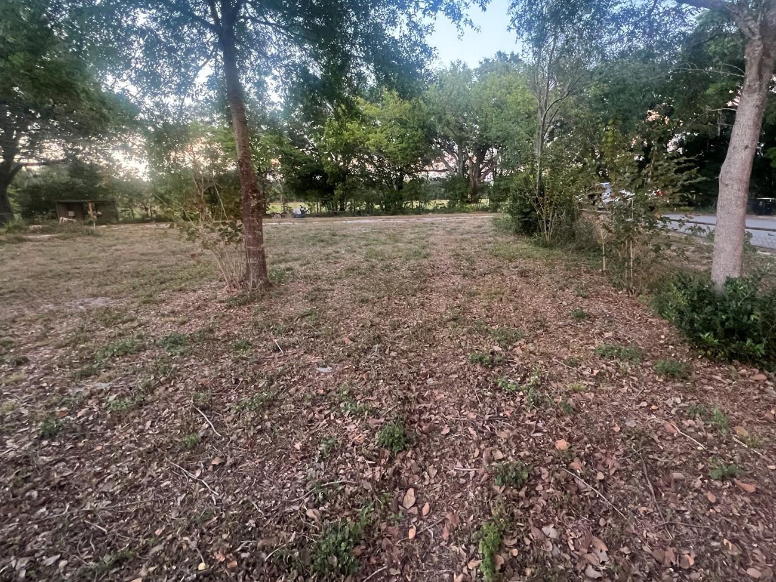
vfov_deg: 77.6
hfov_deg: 94.0
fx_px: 359
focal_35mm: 16
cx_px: 438
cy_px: 249
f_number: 1.8
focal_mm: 1.57
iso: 500
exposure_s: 1/60
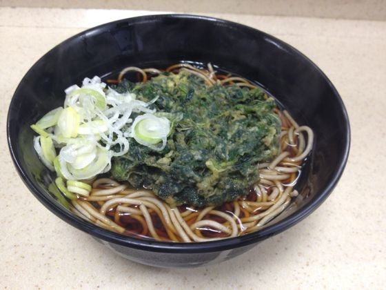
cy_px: 145
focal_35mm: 35
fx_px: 390
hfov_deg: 52.6
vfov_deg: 40.7
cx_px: 193
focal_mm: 4.28
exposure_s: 1/20
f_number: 2.4
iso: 64
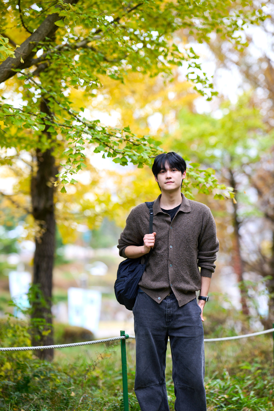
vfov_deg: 23.9
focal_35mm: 85
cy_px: 206
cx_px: 137
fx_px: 970
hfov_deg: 16.1
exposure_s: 1/500
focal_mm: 85
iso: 125
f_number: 1.6
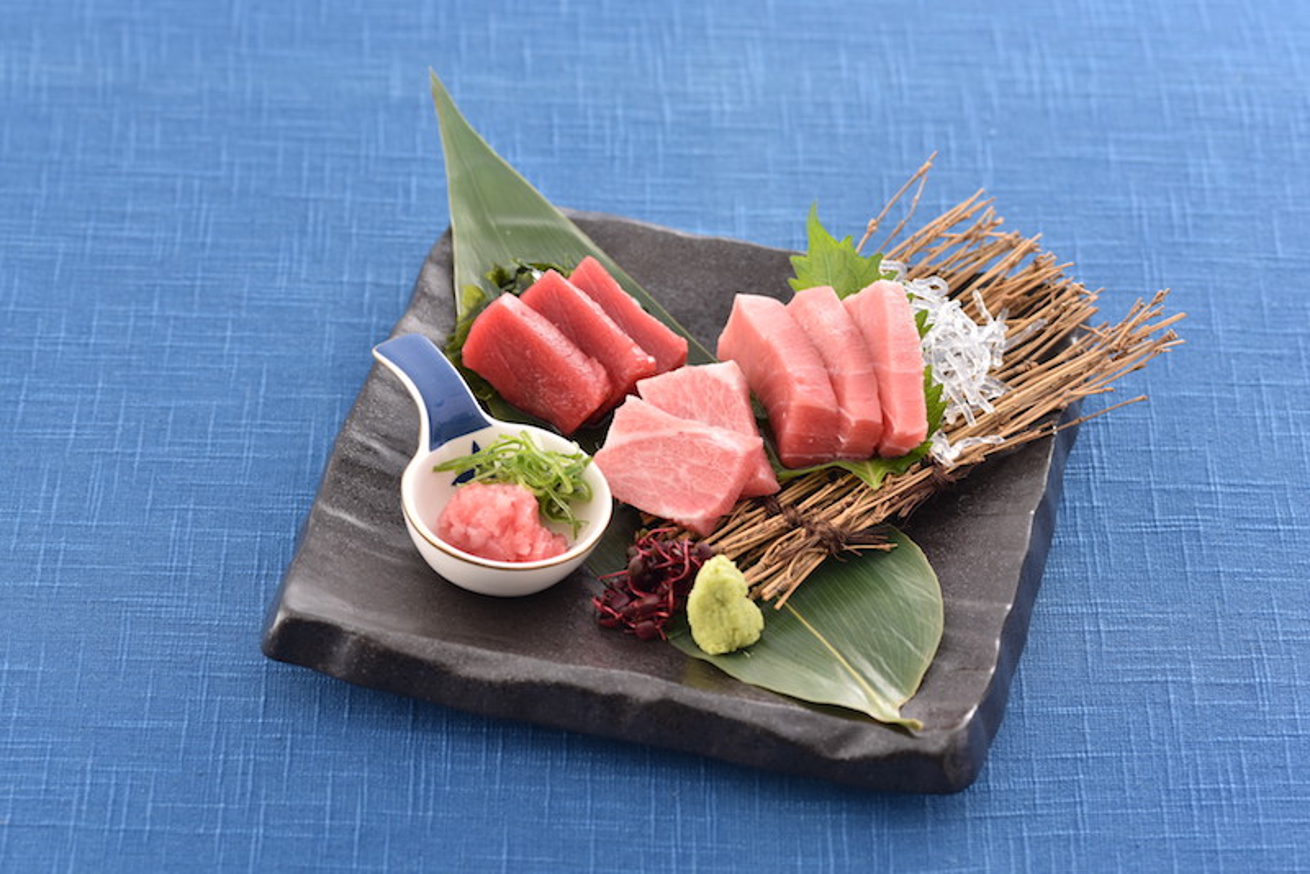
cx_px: 655
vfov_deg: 13.1
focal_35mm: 105
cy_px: 437
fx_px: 3822
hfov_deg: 19.4
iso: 64
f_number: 7.1
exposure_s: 1/125
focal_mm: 105
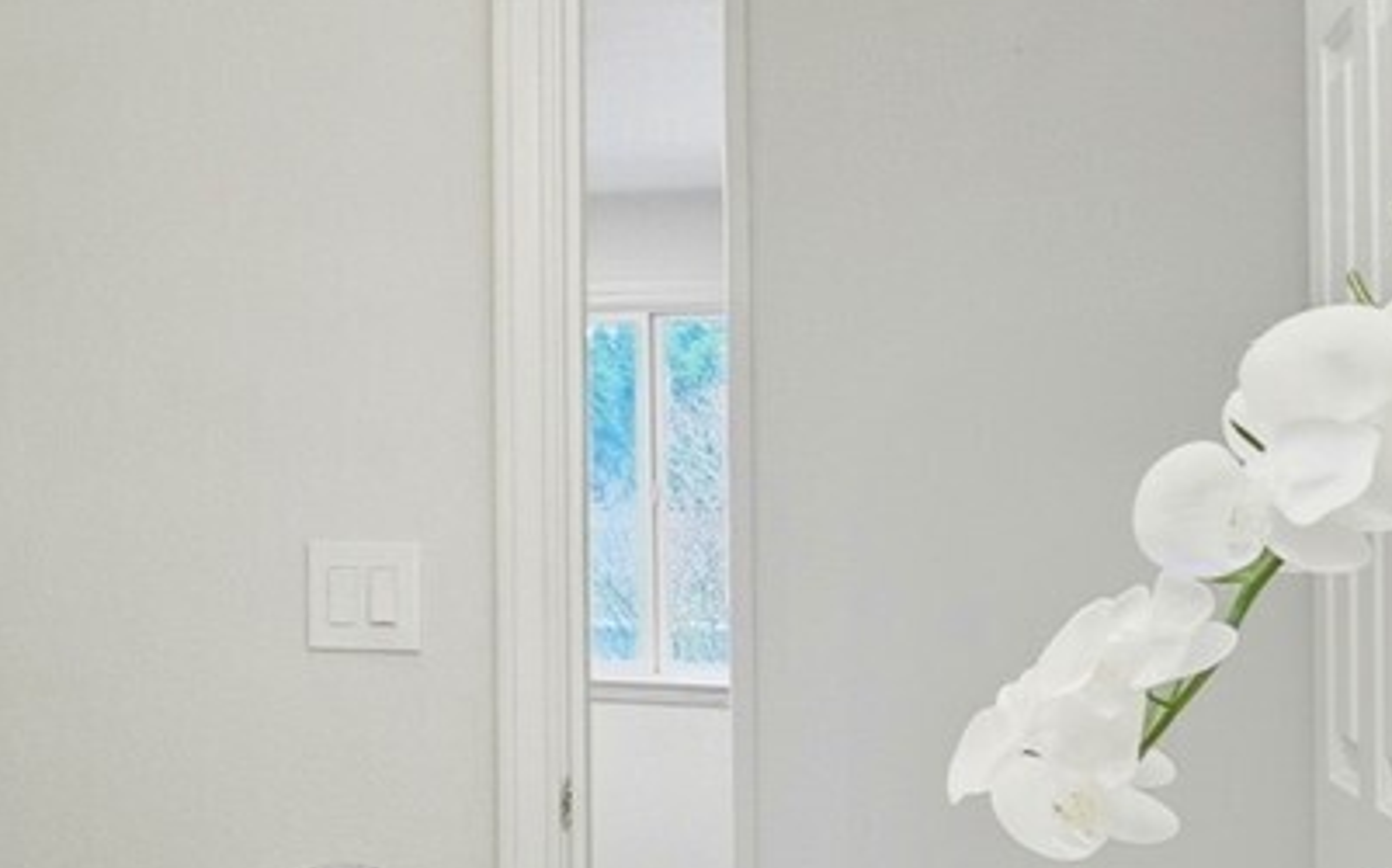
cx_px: -642
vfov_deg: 18.2
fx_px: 2698
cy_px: 552
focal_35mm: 71
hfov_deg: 23.6
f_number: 9
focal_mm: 16.5
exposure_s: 1/100
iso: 400
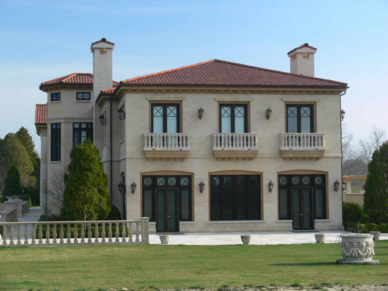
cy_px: 146
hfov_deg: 25.7
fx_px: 852
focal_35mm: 76
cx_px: 194
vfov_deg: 19.4
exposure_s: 1/100
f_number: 4
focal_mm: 16.2
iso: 80
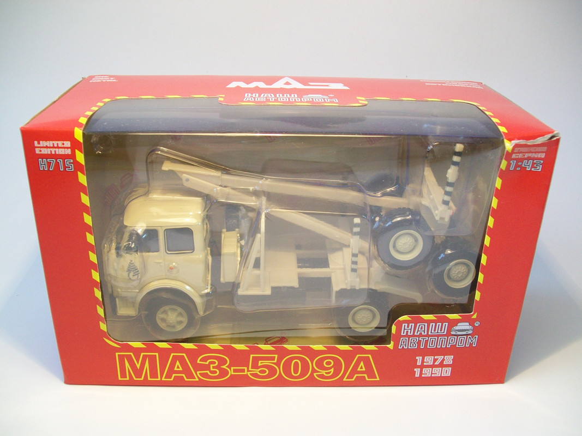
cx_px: 291
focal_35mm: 36
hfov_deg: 51.4
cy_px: 218
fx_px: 605
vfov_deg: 39.6
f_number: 2.7
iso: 64
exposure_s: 1/80
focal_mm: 6
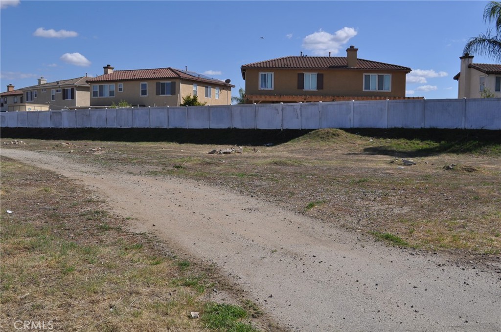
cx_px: 250
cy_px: 166
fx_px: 500
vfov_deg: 36.8
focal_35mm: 36
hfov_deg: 53.2
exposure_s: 1/500
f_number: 11
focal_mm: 24
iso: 200
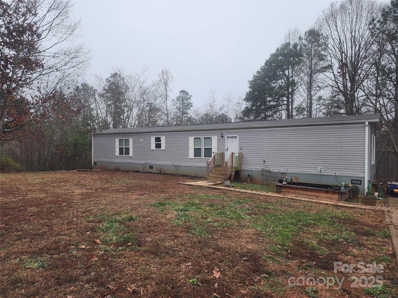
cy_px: 149
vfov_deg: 58.9
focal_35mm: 23
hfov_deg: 73.9
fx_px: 264
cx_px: 199
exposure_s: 1/180
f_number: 1.8
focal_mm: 6.4
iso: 40
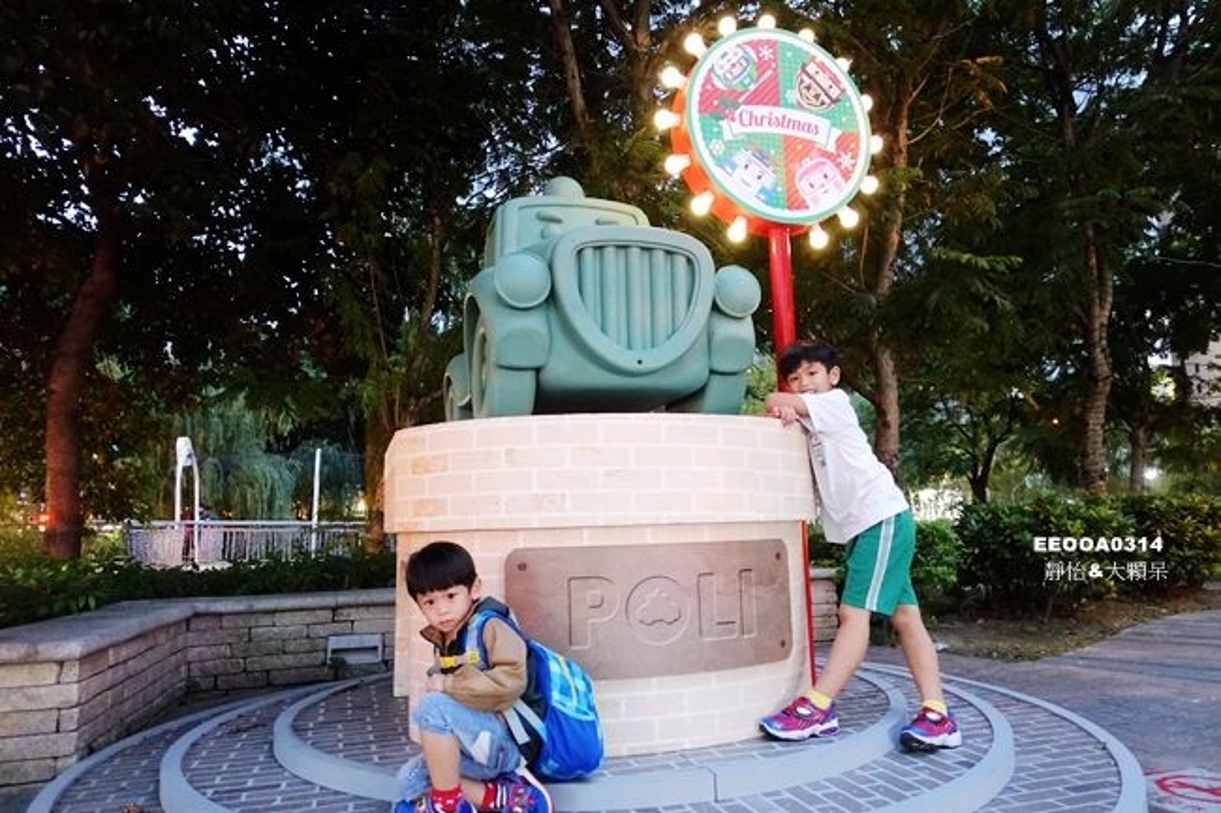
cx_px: 610
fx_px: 814
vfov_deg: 53.1
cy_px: 406
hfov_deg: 73.8
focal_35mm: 24
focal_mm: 8.8
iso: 3200
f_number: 1.8
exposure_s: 1/15
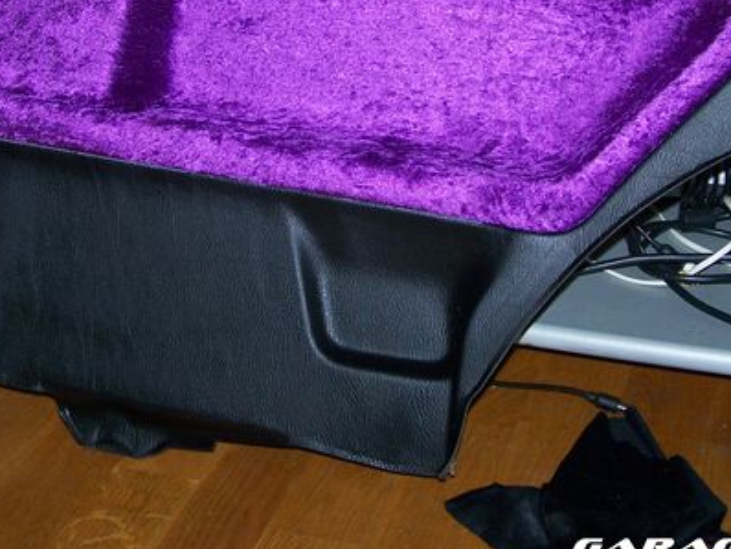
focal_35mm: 82
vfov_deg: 17.9
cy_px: 125
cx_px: 299
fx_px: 1733
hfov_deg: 23.8
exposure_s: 1/60
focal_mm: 8.5
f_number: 3
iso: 80
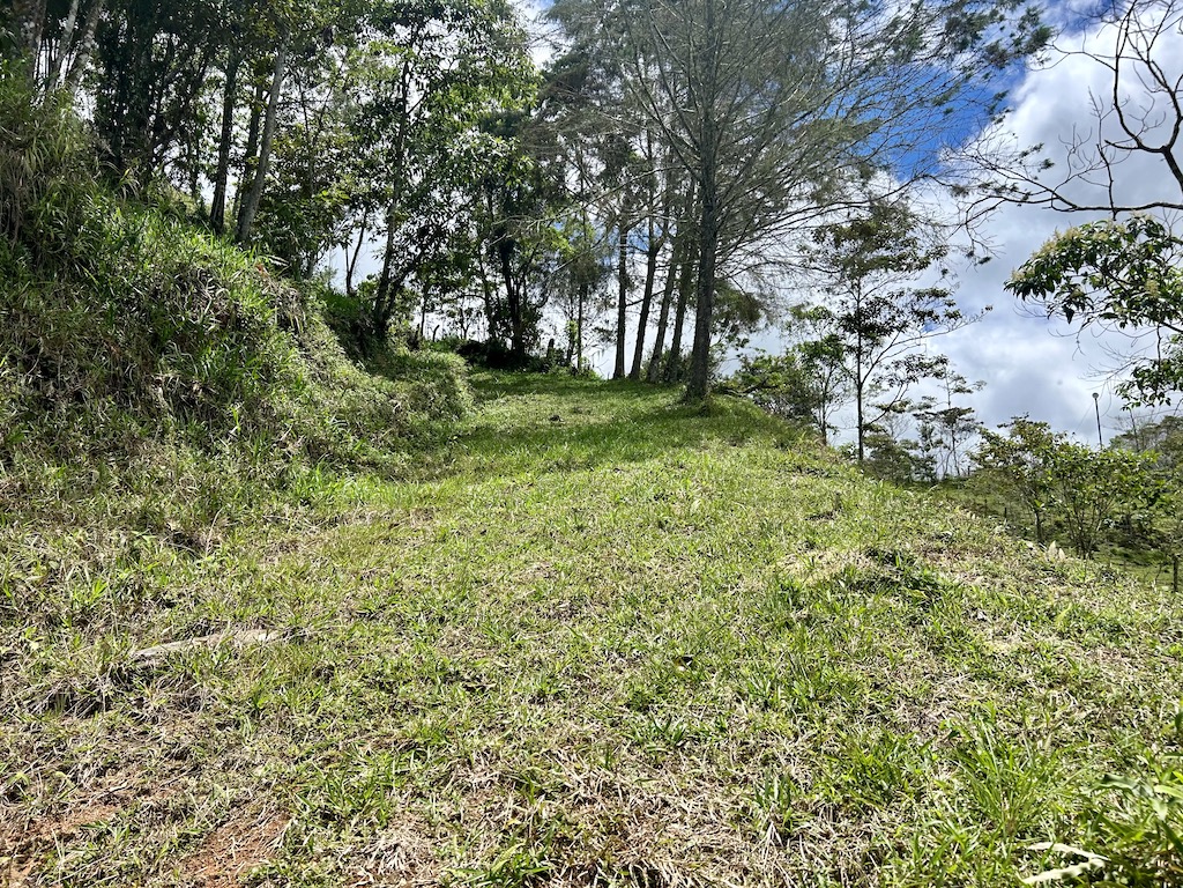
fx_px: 889
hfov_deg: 67.3
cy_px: 444
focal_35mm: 26
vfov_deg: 53.1
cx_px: 592
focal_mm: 5.7
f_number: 1.5
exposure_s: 1/4444
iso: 50
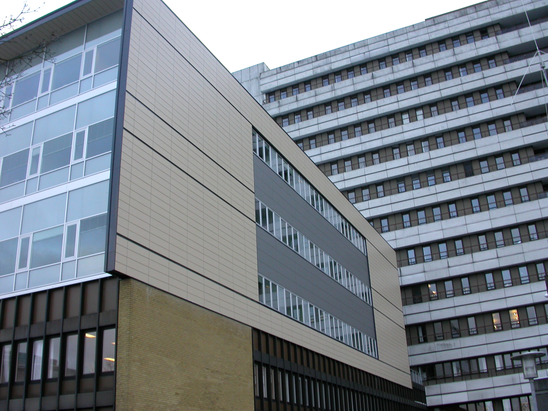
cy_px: 206
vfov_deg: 37.7
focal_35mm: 38
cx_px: 274
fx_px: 602
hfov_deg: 49.0
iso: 100
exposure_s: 1/84.3
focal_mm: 7.85
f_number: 4.2
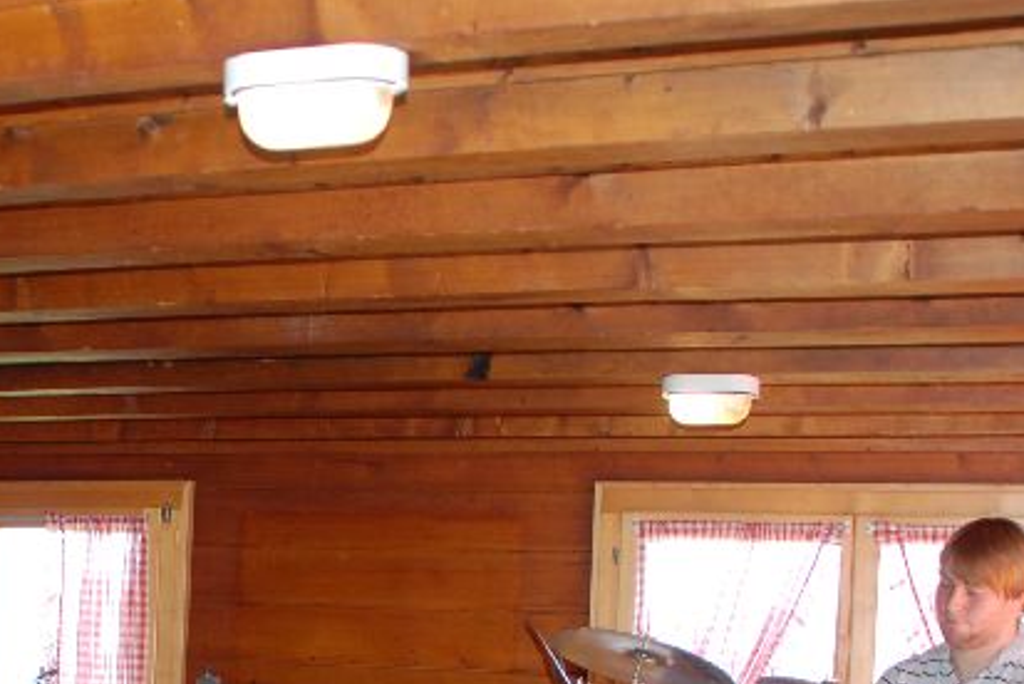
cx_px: 97
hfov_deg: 28.8
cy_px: 745
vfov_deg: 19.5
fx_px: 1907
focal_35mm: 67
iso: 200
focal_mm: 18
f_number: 3.5
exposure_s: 1/60
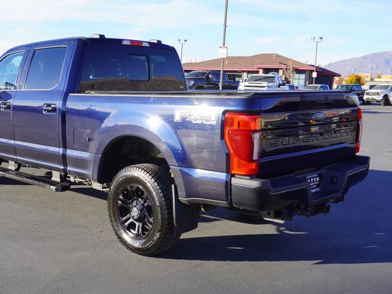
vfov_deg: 34.7
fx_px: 471
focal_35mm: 42
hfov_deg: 44.8
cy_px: 158
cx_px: 150
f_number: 7.1
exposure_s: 1/100
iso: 100
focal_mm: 23
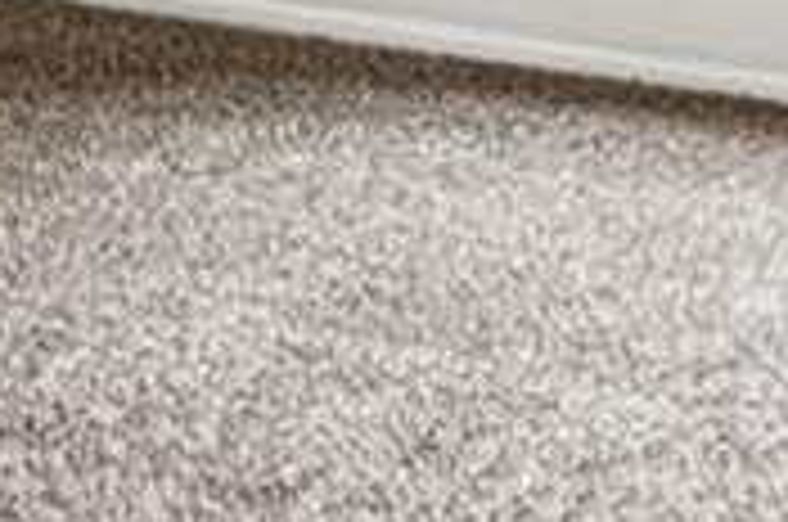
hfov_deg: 23.0
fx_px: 1923
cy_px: -603
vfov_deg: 12.9
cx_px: 230
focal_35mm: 88
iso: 400
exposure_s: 1/5
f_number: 14
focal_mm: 15
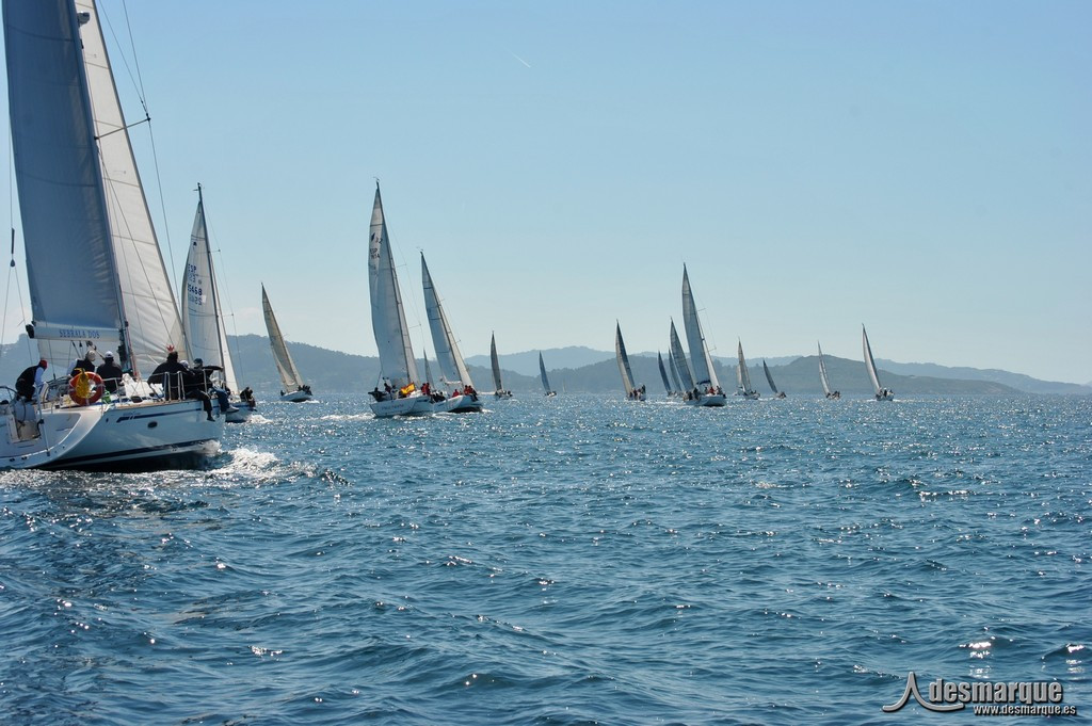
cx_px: 546
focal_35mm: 82
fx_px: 2500
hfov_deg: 24.6
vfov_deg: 16.5
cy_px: 363
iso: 100
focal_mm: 55
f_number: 9
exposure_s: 1/320
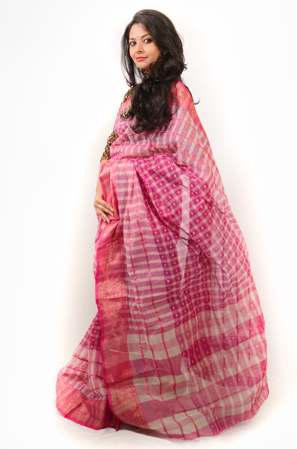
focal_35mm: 52
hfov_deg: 25.6
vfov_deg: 37.9
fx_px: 653
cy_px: 224
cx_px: 148
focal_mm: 35
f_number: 1.8
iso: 100
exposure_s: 1/250
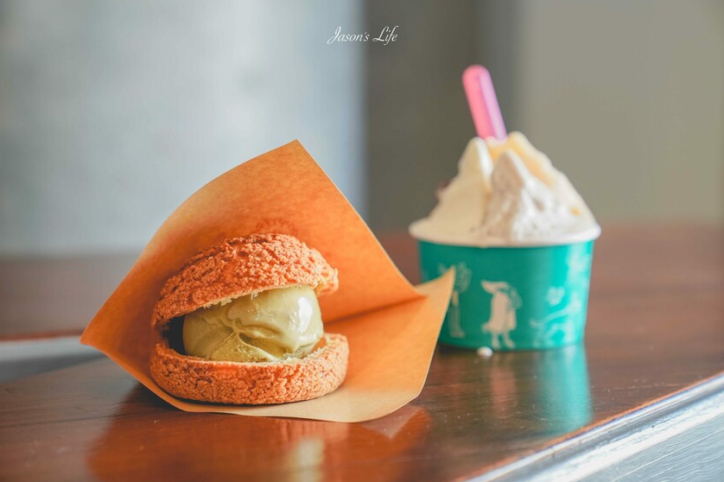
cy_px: 241
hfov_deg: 28.5
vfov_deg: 19.2
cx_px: 363
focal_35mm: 71
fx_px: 1427
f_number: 4
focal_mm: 70
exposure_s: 1/80
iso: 640
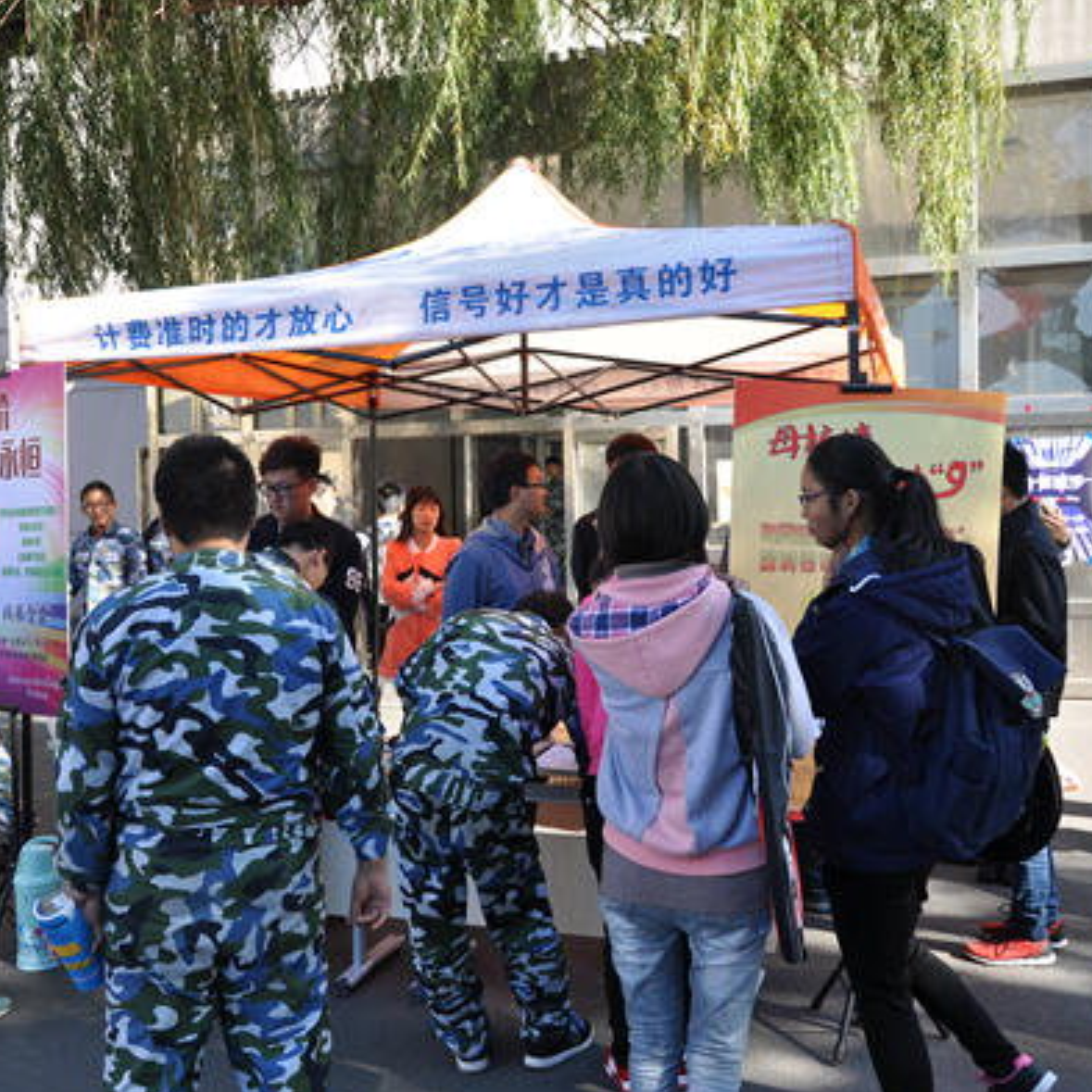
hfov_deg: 47.2
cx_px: 497
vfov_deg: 47.2
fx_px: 1249
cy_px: 552
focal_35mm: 35
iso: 200
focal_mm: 18
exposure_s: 1/125
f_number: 5.6
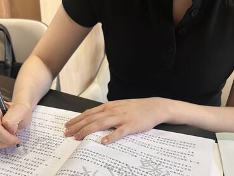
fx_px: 264
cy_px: 139
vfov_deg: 35.7
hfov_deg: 46.9
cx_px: 74
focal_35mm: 39
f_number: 1.78
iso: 125
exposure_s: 1/120
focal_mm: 6.86
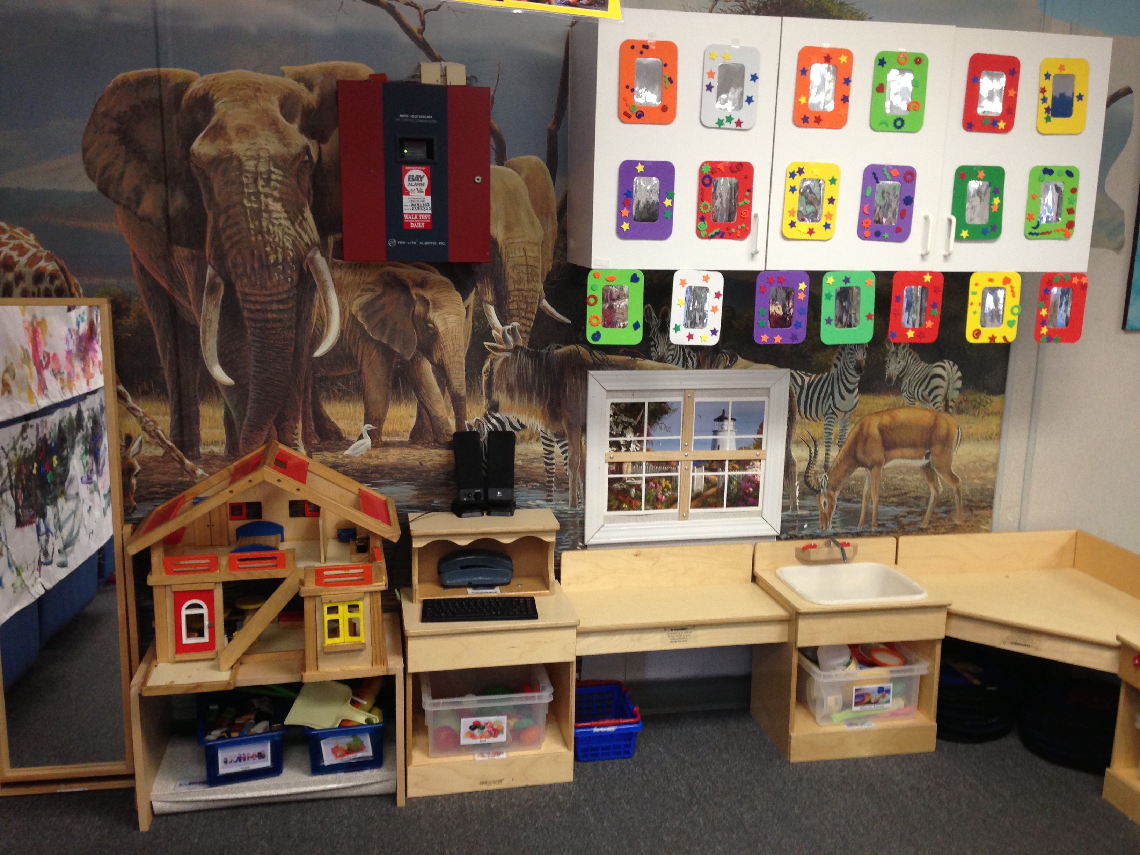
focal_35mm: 33
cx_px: 570
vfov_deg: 42.9
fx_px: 1087
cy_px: 428
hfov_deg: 55.4
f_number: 2.4
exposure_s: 1/20
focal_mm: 4.13
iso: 125
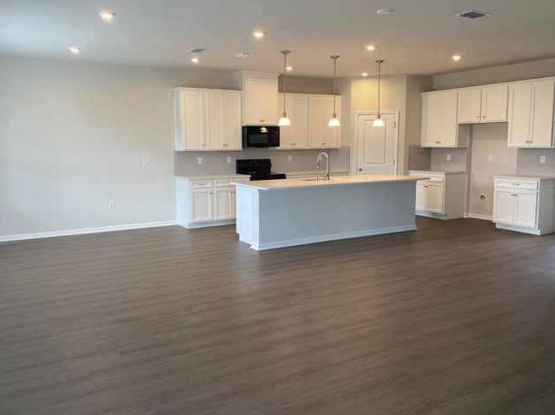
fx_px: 465
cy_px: 191
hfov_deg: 61.6
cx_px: 256
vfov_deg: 48.1
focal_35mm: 29
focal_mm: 4.25
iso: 100
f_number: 1.8
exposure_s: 1/120
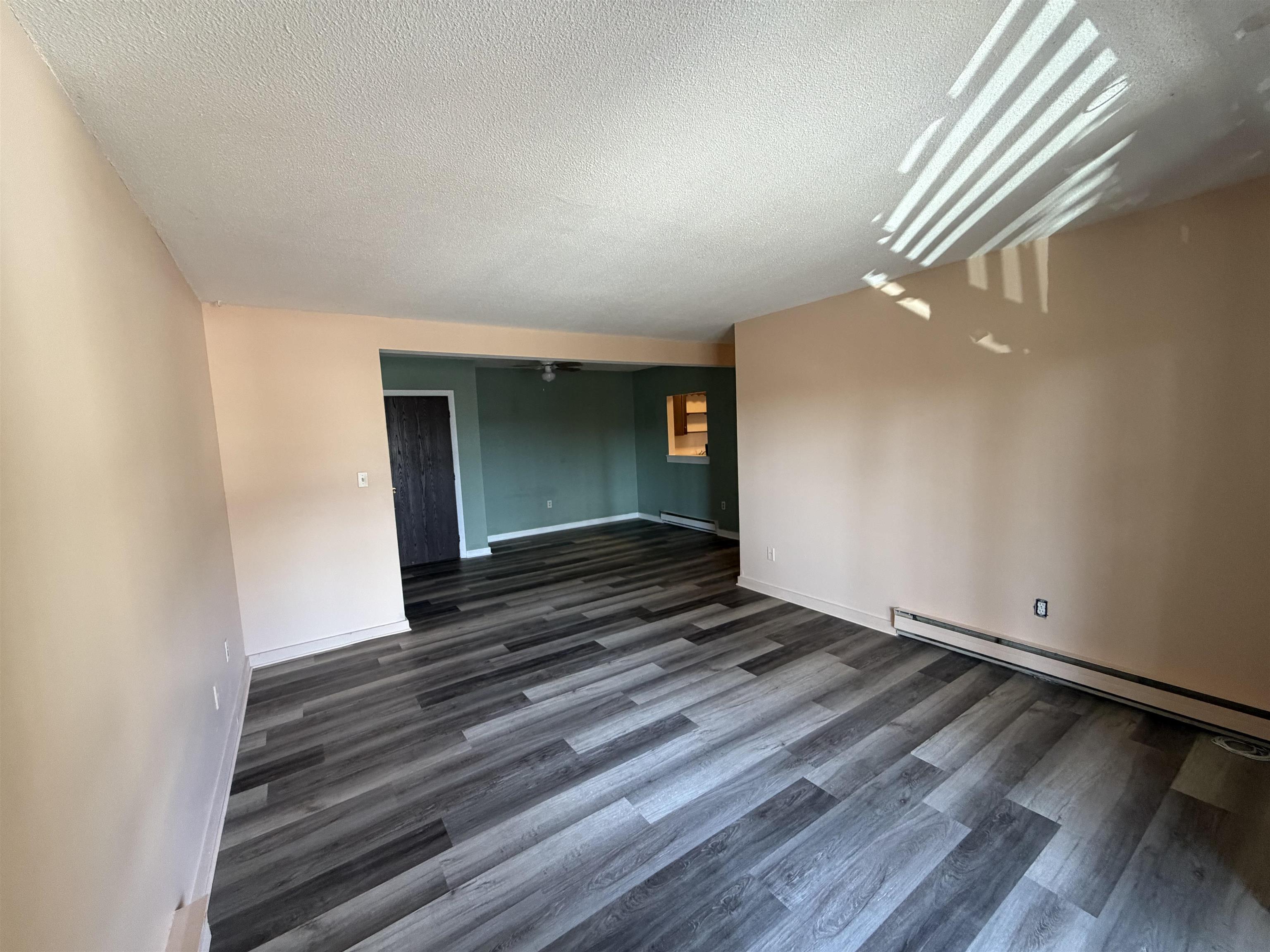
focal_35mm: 14
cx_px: 635
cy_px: 476
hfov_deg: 102.1
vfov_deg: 85.7
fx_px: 514
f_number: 2.2
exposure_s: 1/69
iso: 320
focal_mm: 2.22
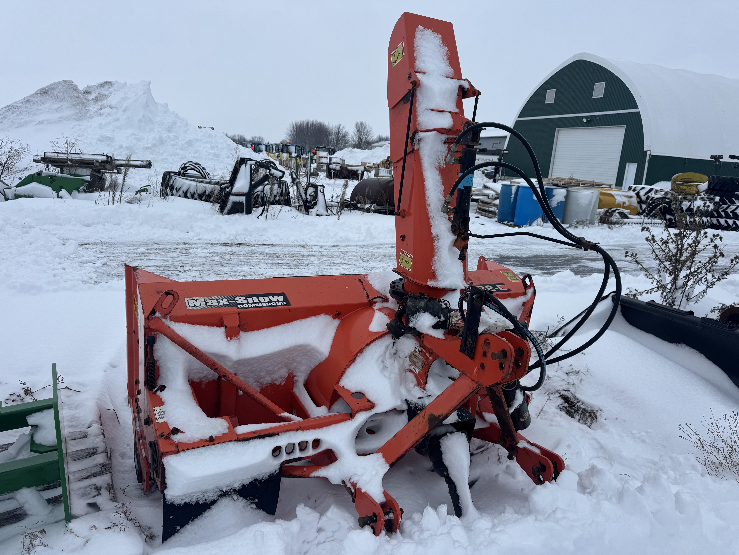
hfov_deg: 71.6
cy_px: 278
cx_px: 370
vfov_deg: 56.8
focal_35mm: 24
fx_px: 512
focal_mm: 6.76
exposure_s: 1/2331
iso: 80
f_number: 1.78
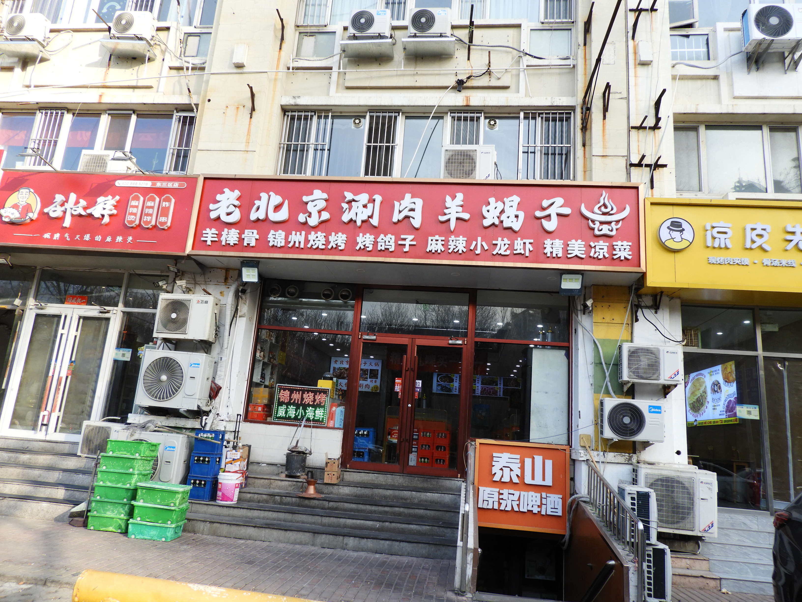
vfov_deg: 56.8
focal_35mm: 24
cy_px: 301
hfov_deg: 71.6
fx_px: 556
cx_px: 401
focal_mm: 4.3
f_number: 3.3
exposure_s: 1/200
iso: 100
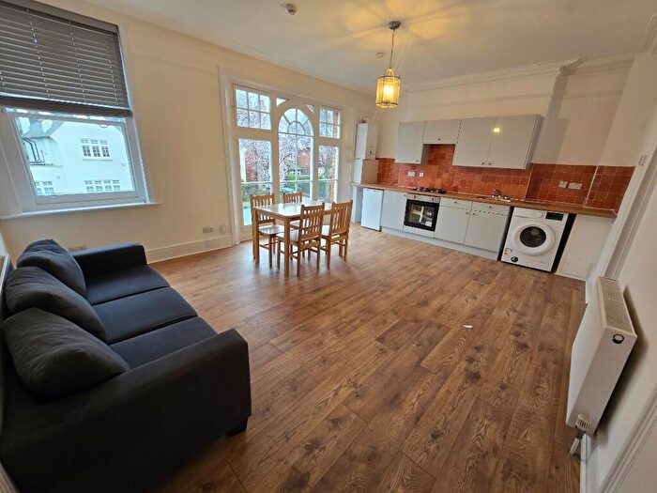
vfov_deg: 89.9
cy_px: 246
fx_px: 247
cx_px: 328
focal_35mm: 13
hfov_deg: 106.2
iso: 125
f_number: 2.2
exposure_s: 1/60
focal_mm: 2.2
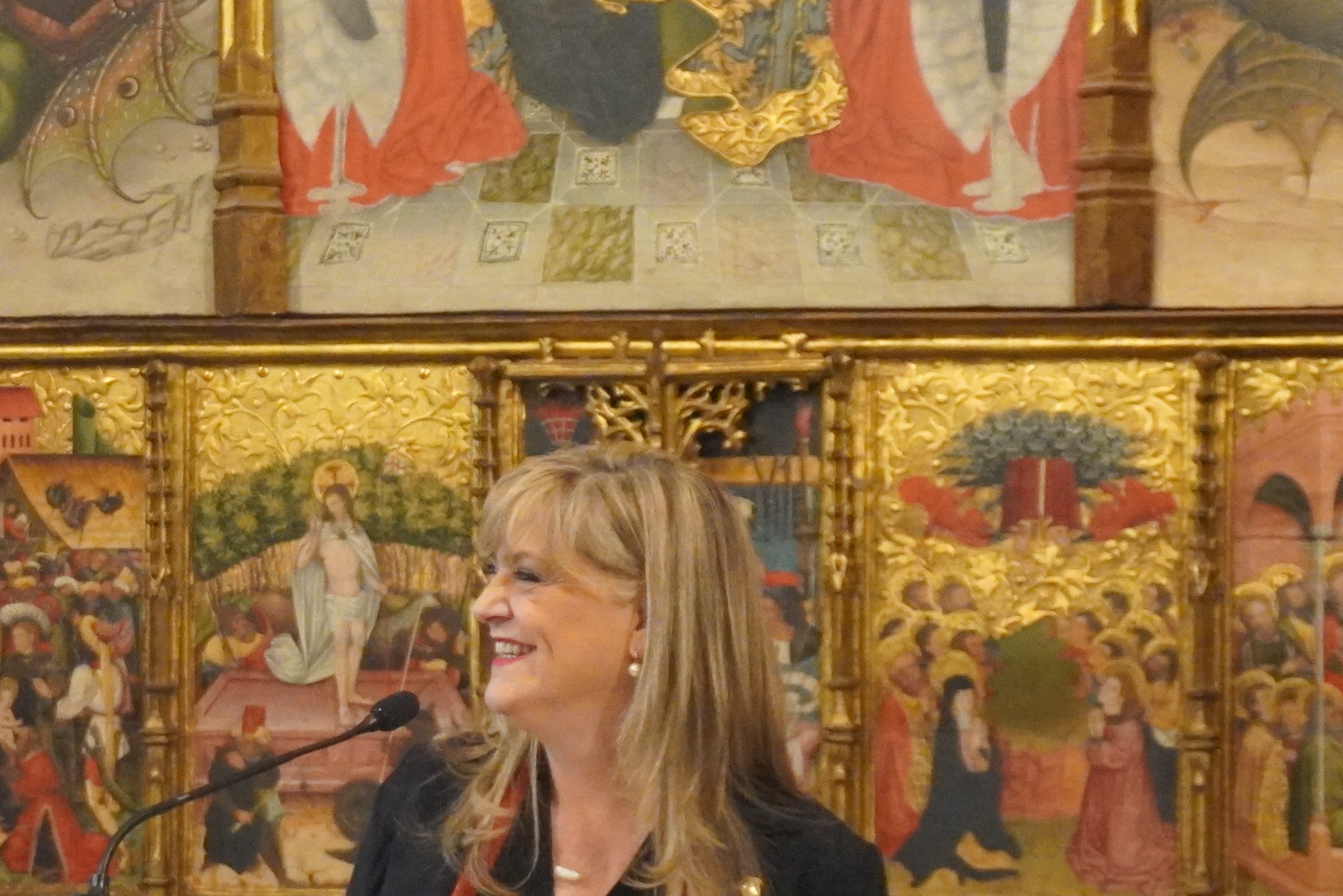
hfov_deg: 11.1
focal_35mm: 184
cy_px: 741
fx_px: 6868
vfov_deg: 7.5
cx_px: 137
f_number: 5.6
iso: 6400
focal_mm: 48
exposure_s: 1/100
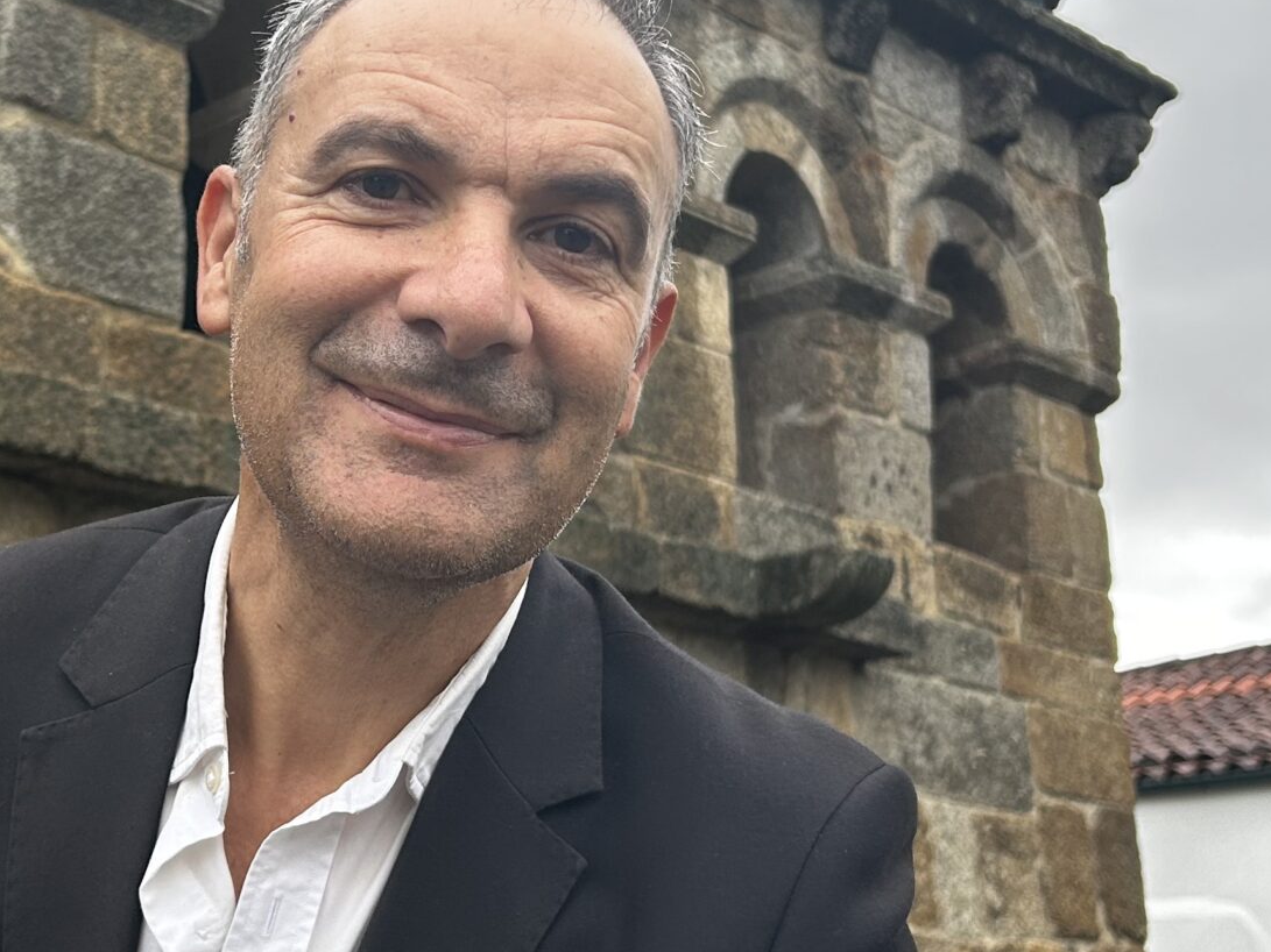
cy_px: 421
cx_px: 334
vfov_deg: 24.0
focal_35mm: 61
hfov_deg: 31.2
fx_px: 2239
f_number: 1.5
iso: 64
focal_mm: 5.7
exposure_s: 1/121
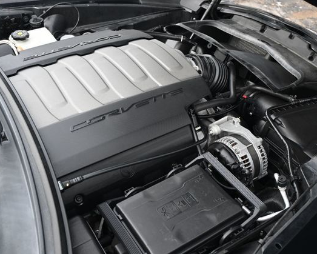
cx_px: 147
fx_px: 371
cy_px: 127
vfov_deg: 37.7
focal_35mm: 40
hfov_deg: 46.2
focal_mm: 23
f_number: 4.2
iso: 400
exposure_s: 1/200
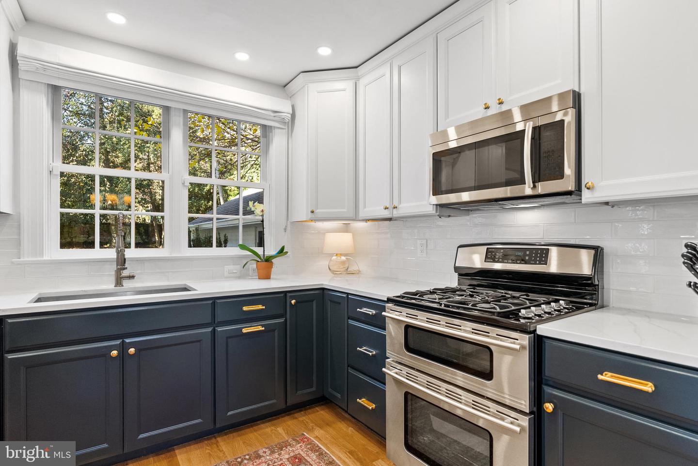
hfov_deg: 90.0
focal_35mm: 18
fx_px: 349
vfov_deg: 67.4
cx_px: 349
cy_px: 233
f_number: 4
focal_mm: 18
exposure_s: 1/25
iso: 800
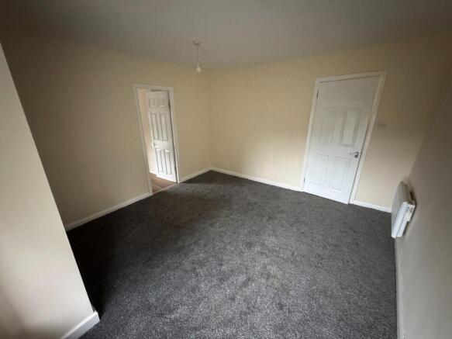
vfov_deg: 85.7
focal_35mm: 14
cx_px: 226
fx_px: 183
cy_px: 170
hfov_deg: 102.1
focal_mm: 2.22
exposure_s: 1/46
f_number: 2.2
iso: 1250
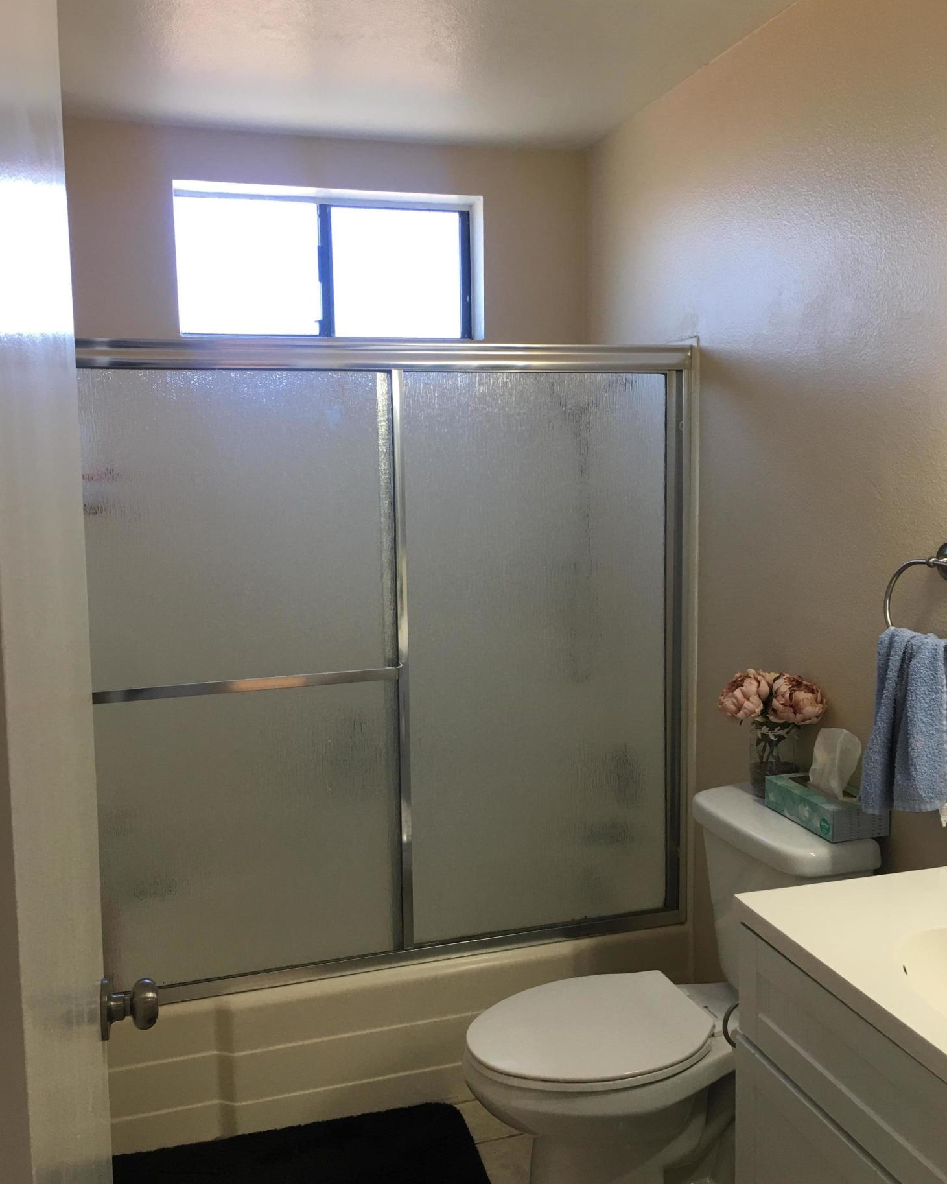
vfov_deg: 57.2
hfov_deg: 47.1
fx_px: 1086
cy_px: 591
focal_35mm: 31
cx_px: 471
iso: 25
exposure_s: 1/40
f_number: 2.2
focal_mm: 4.15
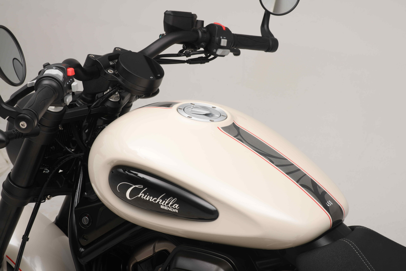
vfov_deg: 16.1
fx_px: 959
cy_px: 136
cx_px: 203
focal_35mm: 85
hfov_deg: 23.9
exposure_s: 1/200
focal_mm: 85
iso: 100
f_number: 16
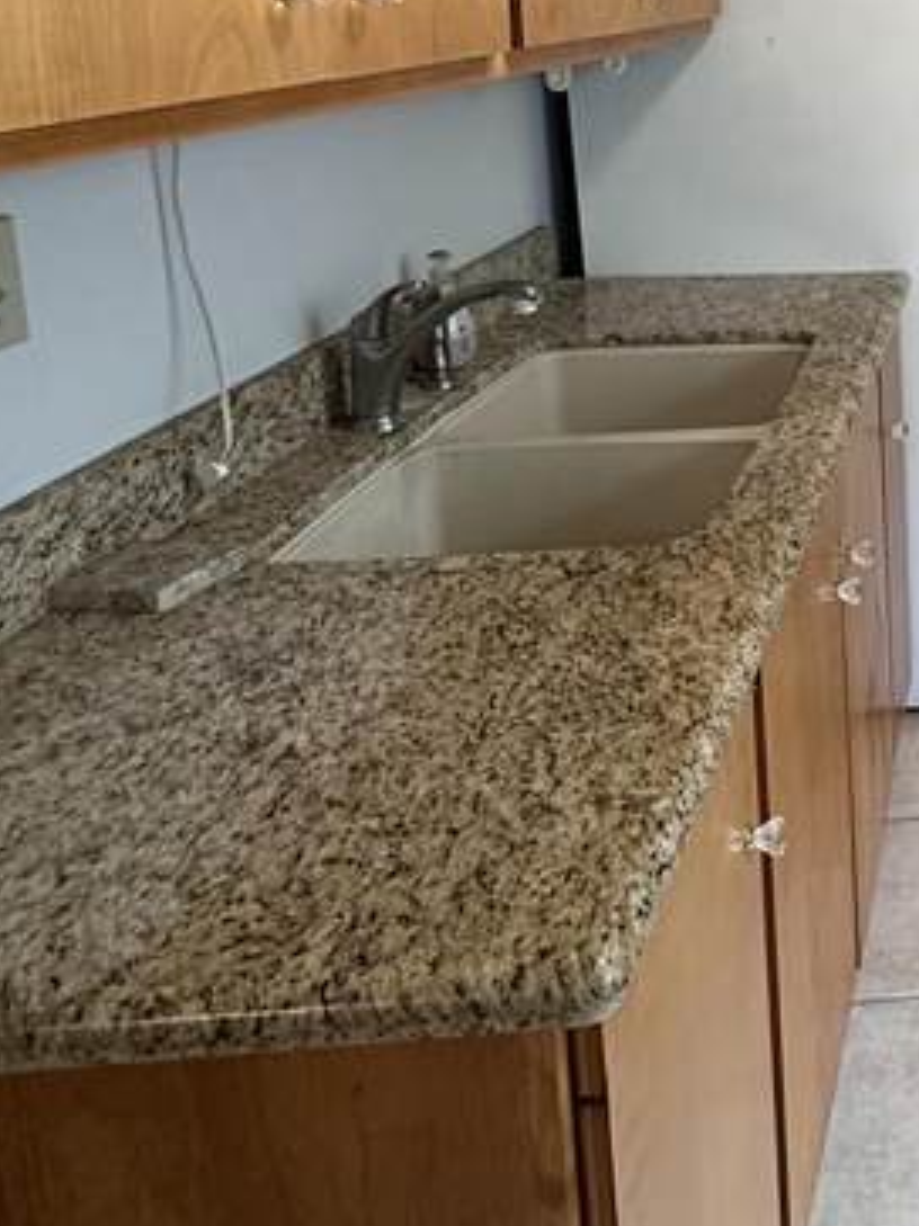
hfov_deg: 30.6
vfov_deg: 45.8
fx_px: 1310
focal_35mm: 37
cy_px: 145
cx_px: 1189
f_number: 2.2
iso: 320
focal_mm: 2.22
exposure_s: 1/60
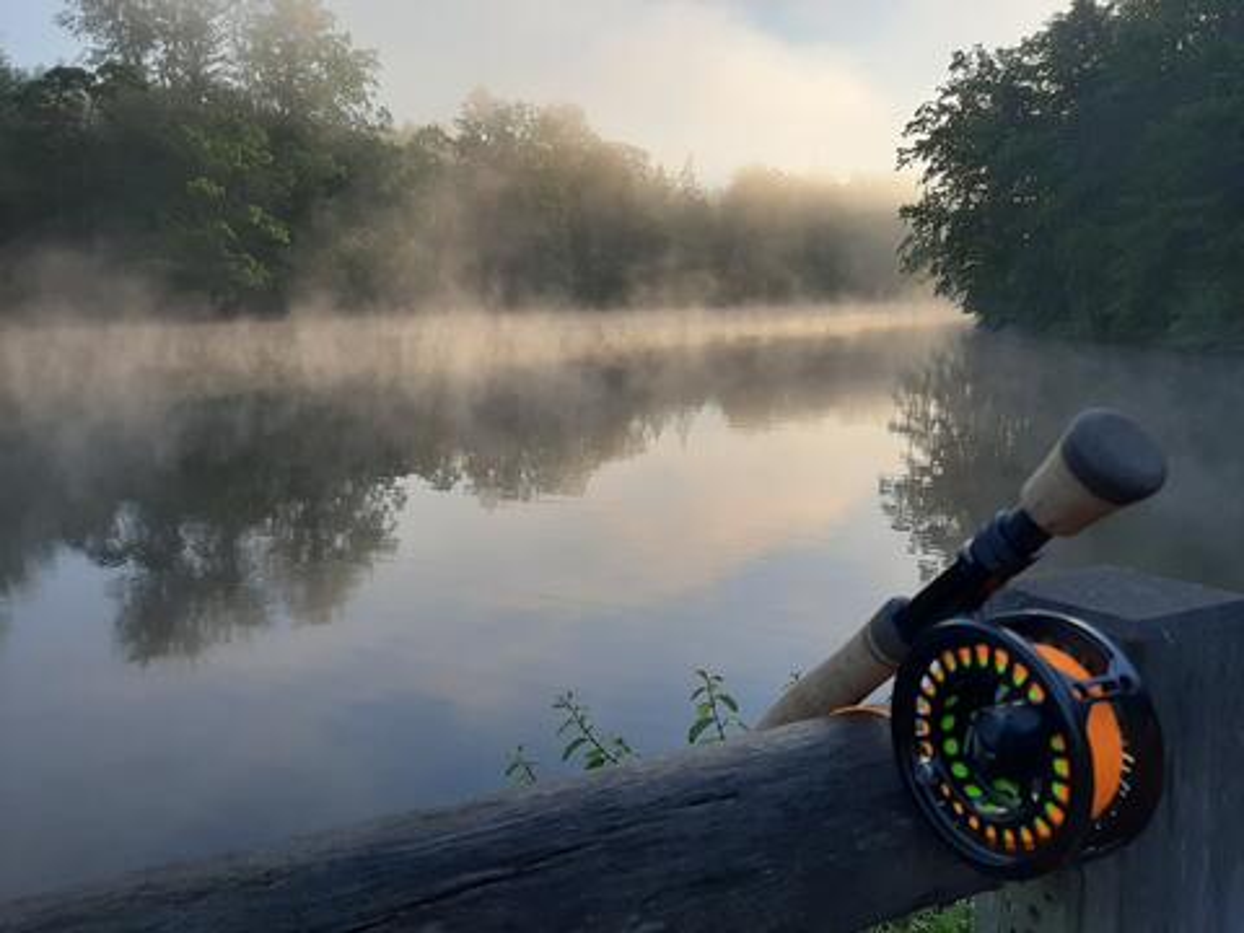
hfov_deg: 67.3
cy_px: 466
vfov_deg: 53.1
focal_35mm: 26
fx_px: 934
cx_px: 622
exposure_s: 1/986
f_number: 1.7
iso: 40
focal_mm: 3.93
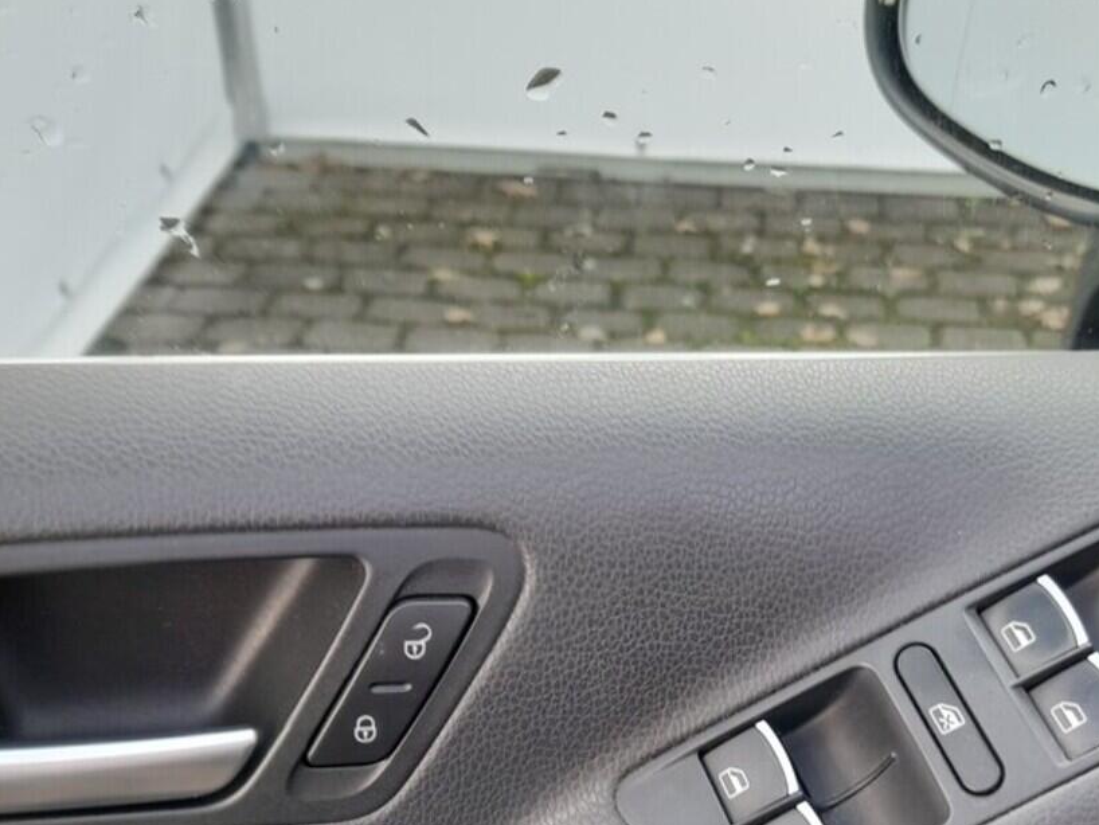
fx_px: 1397
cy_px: 613
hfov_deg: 42.4
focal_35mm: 44
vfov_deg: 32.3
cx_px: 728
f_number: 2
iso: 32
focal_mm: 4.6
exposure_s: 1/50
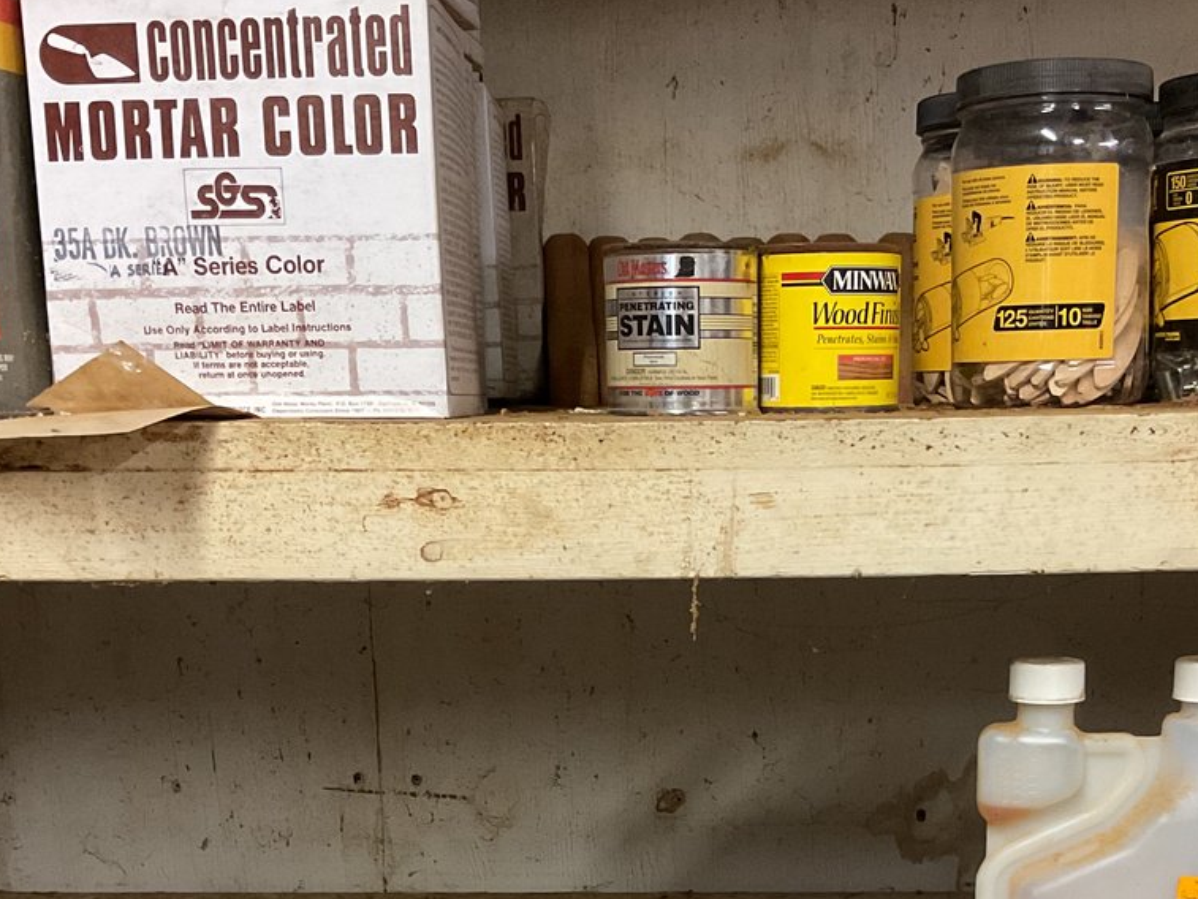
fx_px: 2008
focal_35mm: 58
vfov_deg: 24.3
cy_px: 863
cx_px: 732
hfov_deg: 33.1
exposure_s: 1/60
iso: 250
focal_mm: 3
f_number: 1.8
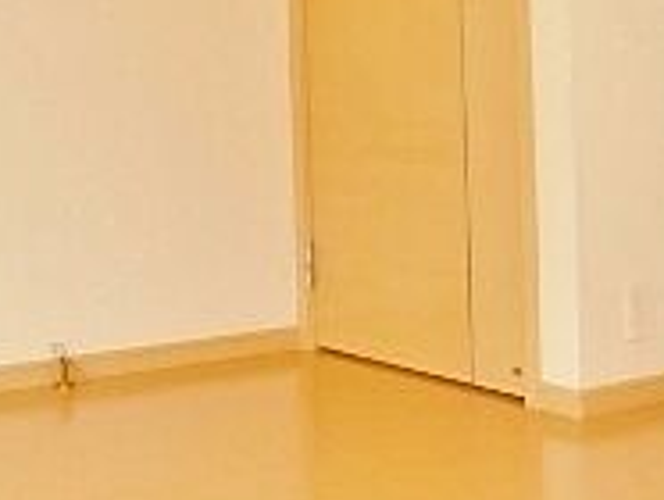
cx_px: 86
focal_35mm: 79
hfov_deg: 24.1
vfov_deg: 18.3
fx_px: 1517
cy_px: 25
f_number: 3
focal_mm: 4
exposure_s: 1/50
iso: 125
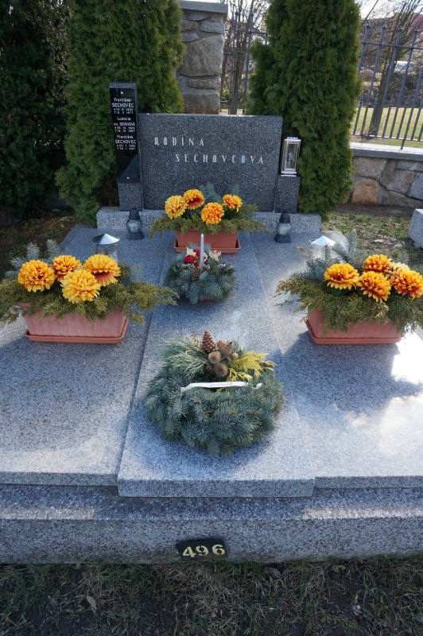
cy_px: 318
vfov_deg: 73.8
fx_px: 424
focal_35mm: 24
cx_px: 212
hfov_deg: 53.1
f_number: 6.3
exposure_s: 1/80
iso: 100
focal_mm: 16
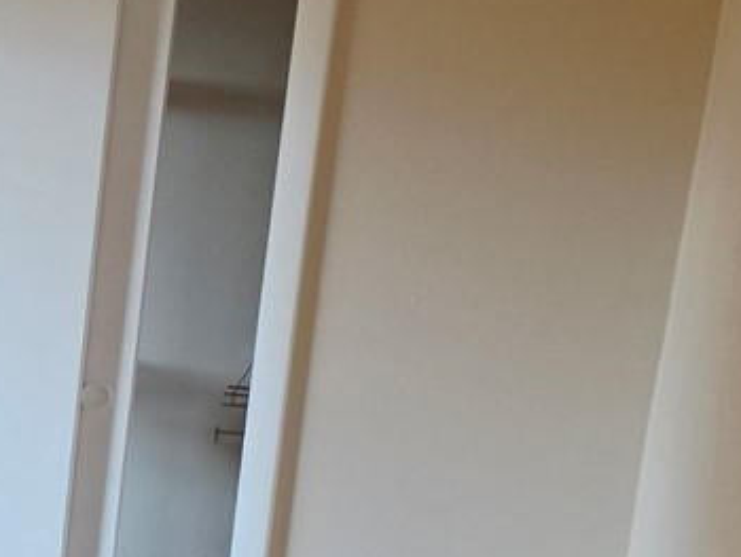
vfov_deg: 13.8
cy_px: 648
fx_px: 2249
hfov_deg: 15.6
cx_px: -656
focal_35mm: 105
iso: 200
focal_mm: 6.3
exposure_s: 1/120
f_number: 1.7
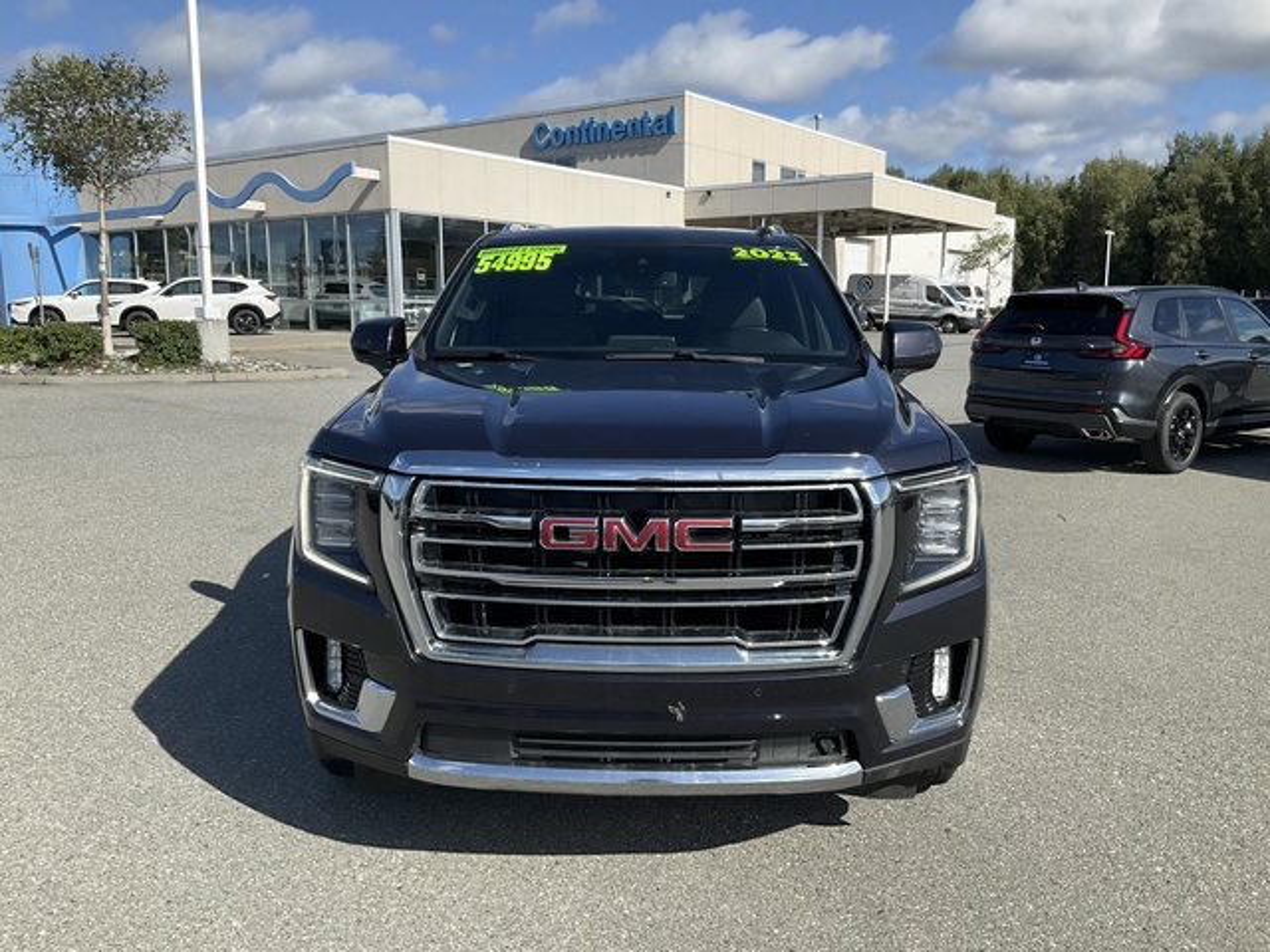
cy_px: 476
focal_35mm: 29
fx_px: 1064
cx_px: 635
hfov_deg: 61.7
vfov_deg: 48.2
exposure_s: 1/1848
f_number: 1.8
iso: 25
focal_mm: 3
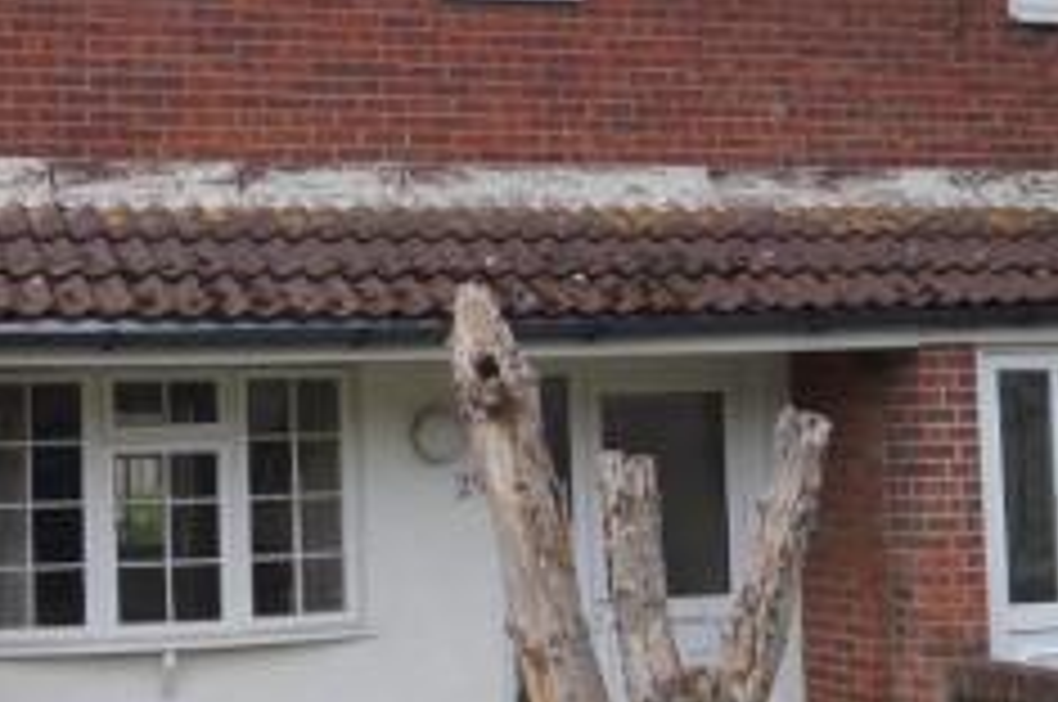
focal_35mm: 73
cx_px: 261
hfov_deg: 27.4
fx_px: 2142
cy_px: 272
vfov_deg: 18.6
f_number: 4
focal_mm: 24
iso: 100
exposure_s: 1/1000
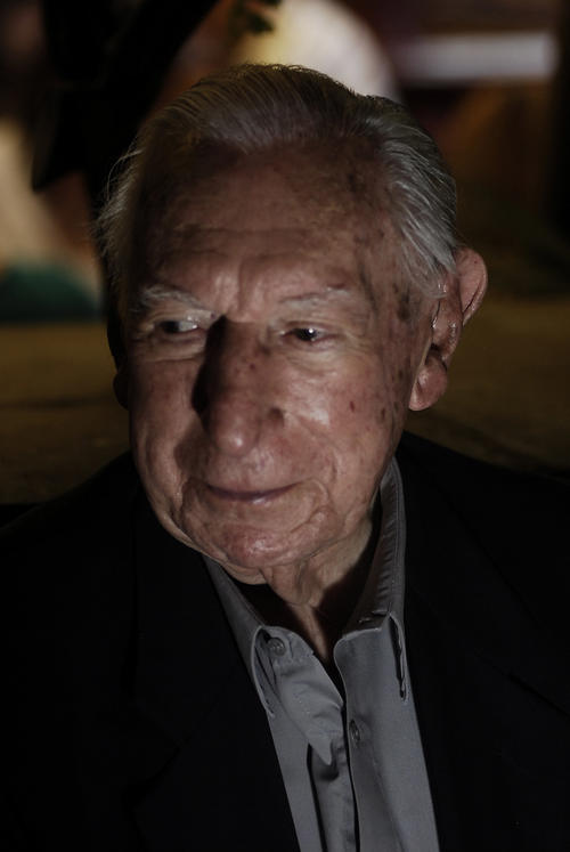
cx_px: 285
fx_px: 3268
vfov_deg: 14.8
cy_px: 426
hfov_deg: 10.0
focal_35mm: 138
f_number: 2.8
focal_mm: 92
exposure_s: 1/40
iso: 400
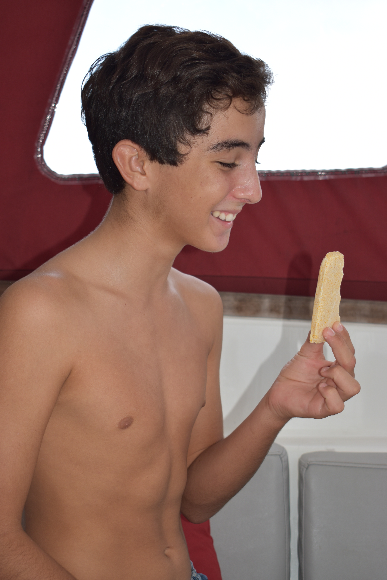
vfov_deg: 35.1
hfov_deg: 23.8
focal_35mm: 57
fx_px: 919
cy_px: 290
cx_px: 194
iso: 100
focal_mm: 38
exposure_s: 1/100
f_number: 4.8
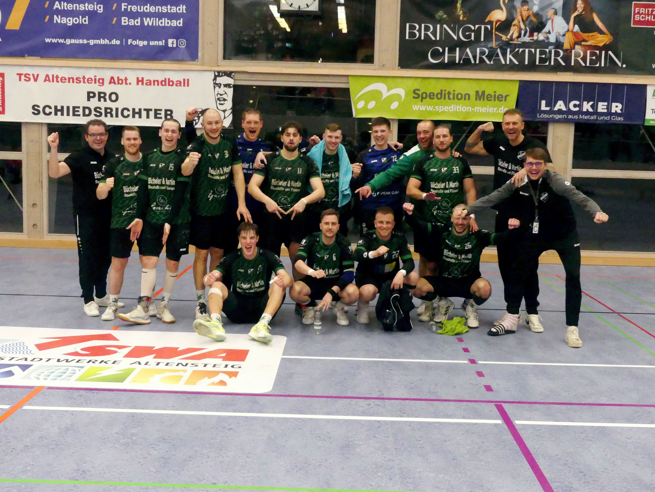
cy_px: 246
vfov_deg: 34.3
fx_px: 795
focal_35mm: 42
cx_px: 328
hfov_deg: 44.8
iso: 1600
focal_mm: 7.6
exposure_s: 1/320
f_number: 2.8
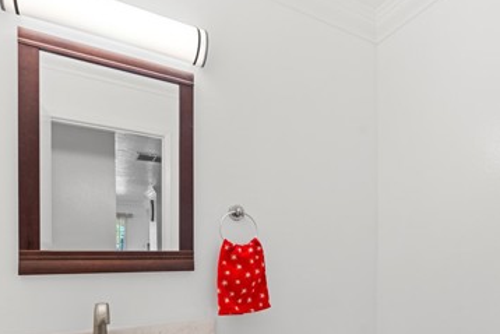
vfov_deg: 49.0
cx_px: 316
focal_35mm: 25
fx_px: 347
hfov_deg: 70.2
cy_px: 256
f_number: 8
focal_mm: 14
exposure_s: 1/4
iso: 250
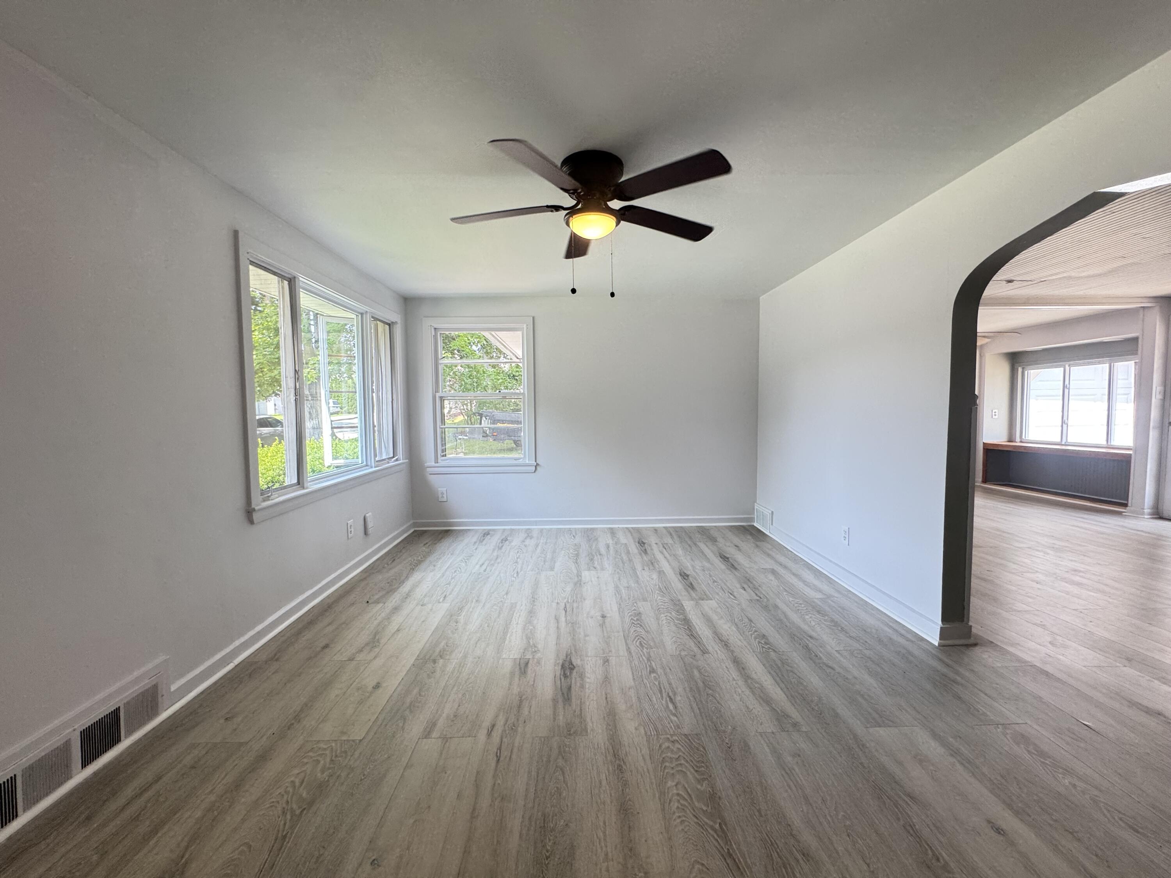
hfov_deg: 102.1
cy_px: 439
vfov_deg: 85.7
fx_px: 474
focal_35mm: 14
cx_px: 586
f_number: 2.2
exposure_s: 1/120
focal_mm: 2.22
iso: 160
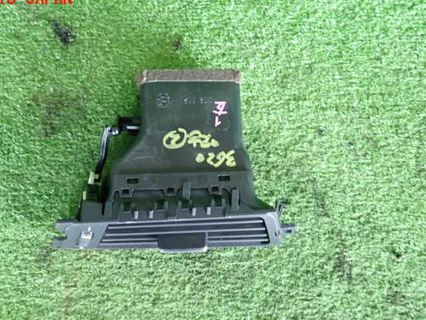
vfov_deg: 46.7
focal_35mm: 30
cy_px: 180
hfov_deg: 59.5
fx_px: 369
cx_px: 173
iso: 400
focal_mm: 4.5
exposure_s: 1/30
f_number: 2
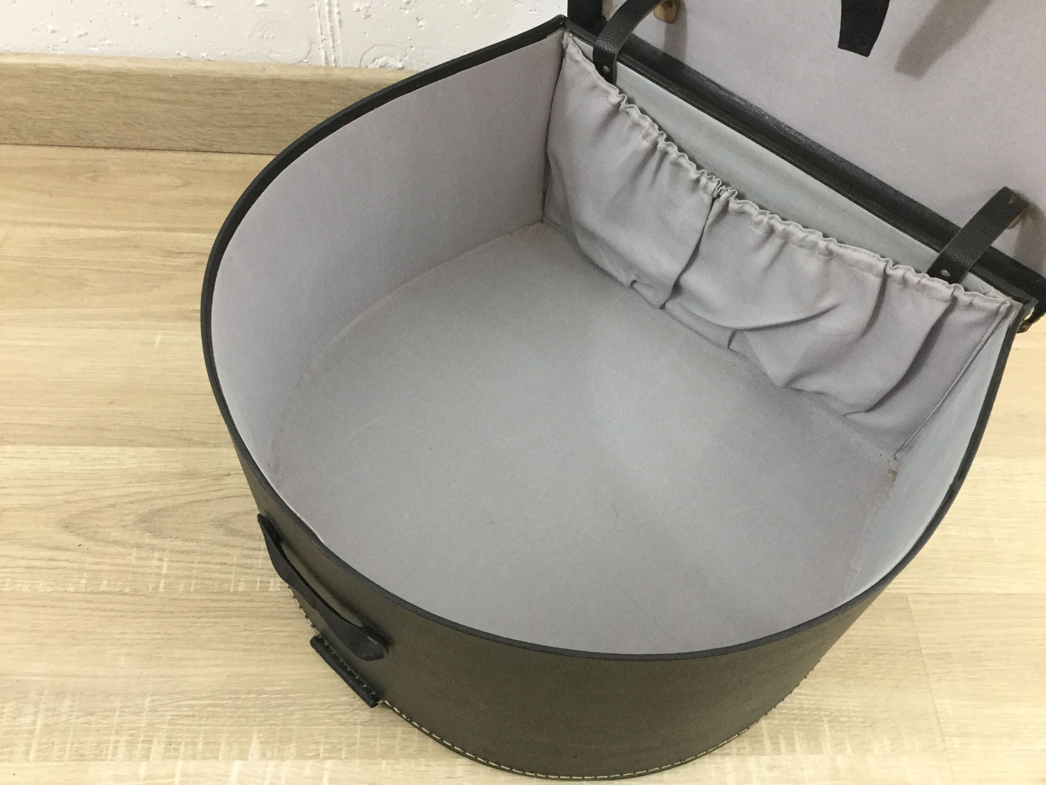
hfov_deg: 58.4
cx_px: 523
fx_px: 937
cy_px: 392
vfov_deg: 45.4
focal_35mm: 31
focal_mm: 3.3
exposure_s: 1/33
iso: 125
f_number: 2.4
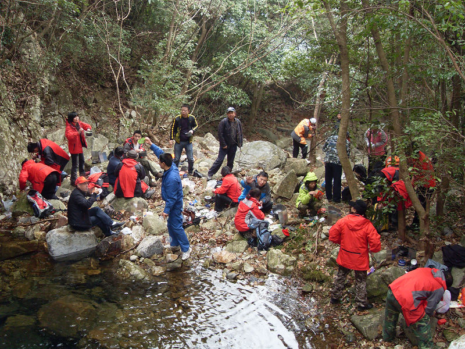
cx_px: 232
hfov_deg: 50.1
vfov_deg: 38.7
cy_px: 174
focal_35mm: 37
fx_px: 497
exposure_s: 1/45
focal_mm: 6.3
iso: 160
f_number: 2.8
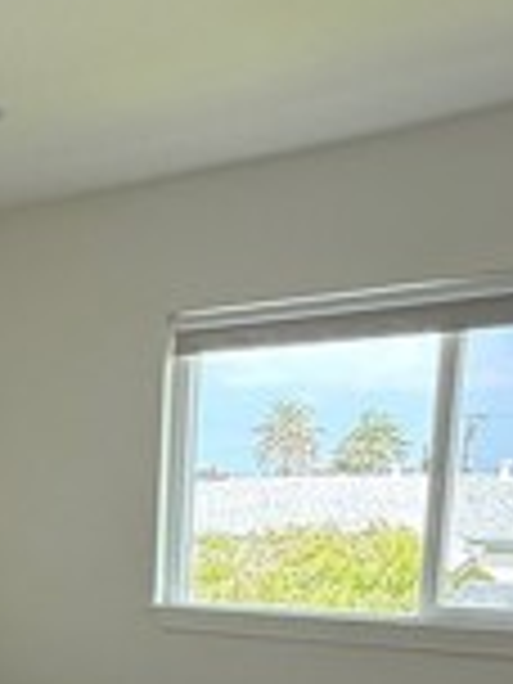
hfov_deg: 23.0
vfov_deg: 29.6
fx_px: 1166
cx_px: -81
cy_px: 747
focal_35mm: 59
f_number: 2.2
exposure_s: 1/114
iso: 64
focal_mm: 2.22
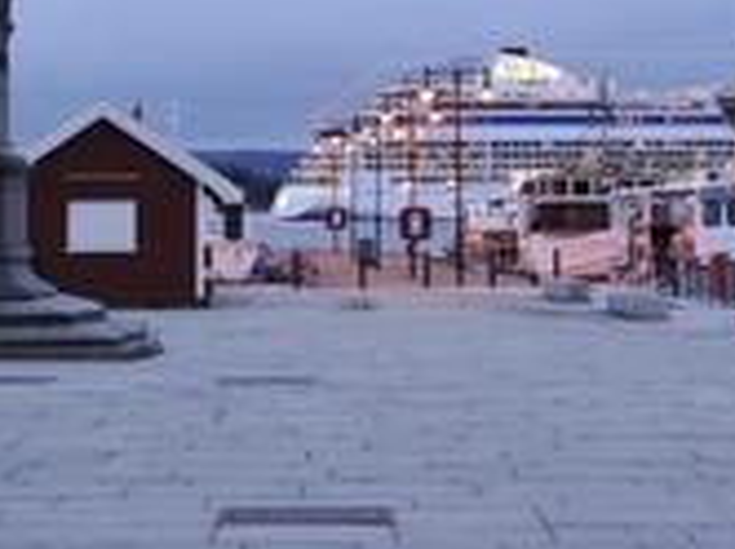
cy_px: -27
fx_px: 3202
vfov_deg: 9.7
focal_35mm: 151
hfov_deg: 13.1
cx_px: 491
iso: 400
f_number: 4.5
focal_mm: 62
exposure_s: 1/6
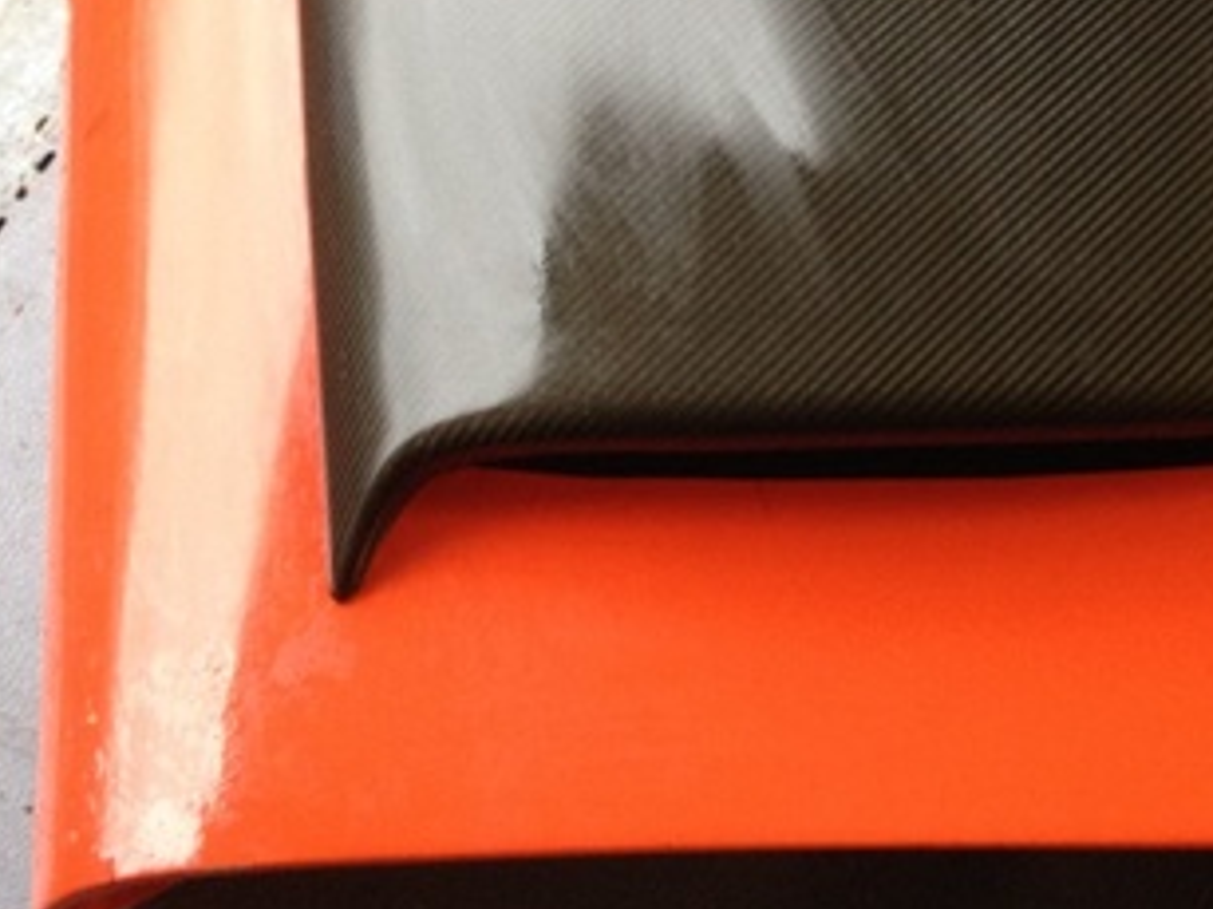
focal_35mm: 73
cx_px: 1004
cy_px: 257
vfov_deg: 20.0
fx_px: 2557
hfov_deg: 26.1
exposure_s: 1/20
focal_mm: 4.28
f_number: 2.4
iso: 160
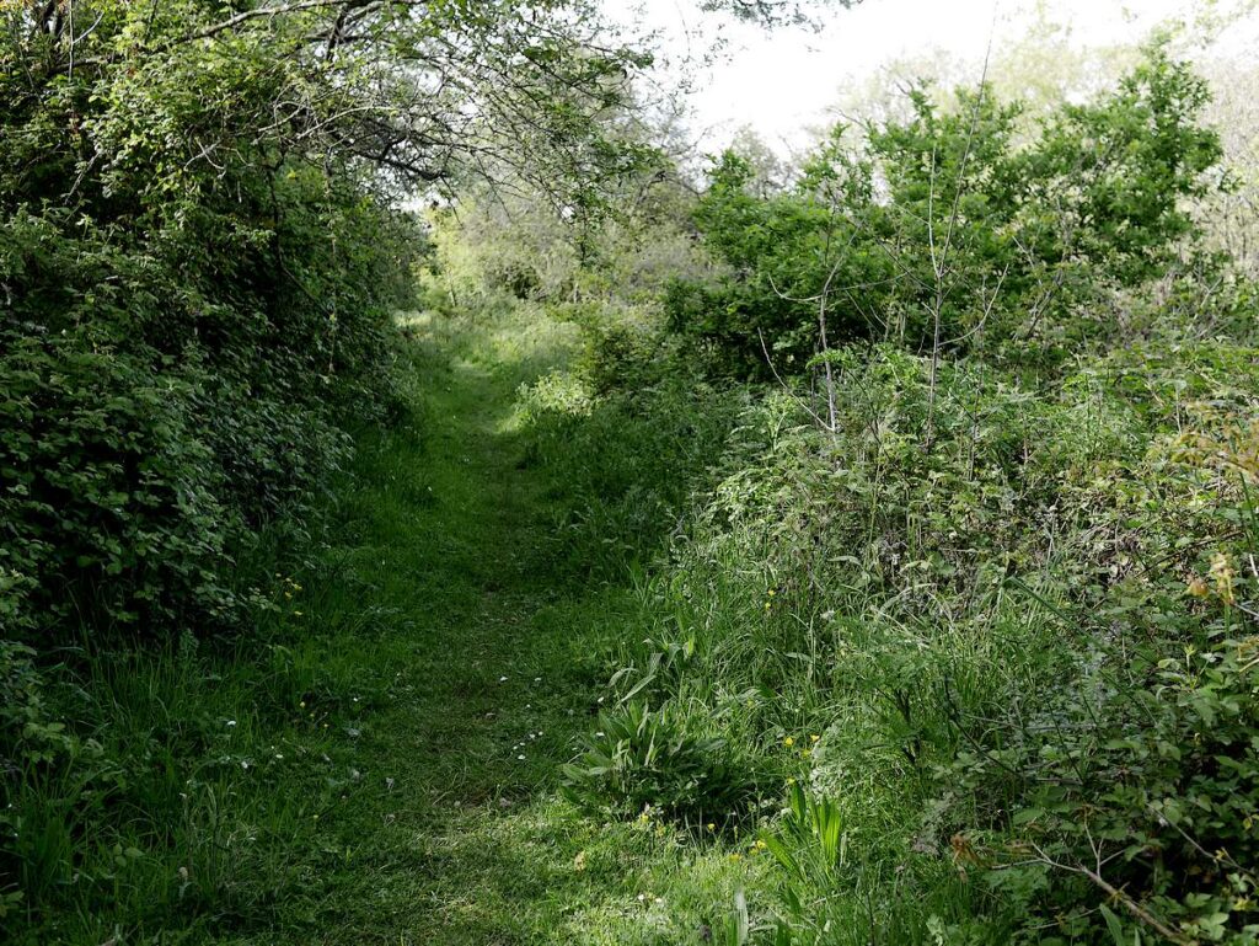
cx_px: 630
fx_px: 1456
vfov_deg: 36.0
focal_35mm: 40
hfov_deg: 46.8
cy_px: 473
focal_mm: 20
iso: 200
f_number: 2.8
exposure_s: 1/320
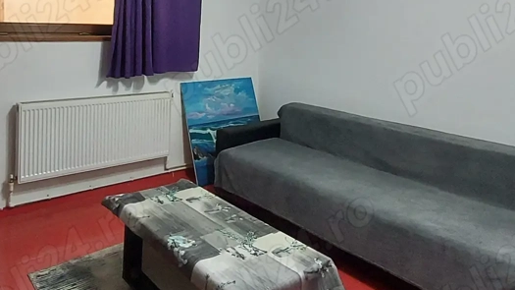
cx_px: 153
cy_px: 42
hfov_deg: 67.0
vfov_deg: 40.4
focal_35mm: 27
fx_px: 369
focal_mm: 1.42
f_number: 2.2
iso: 200
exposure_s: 1/50
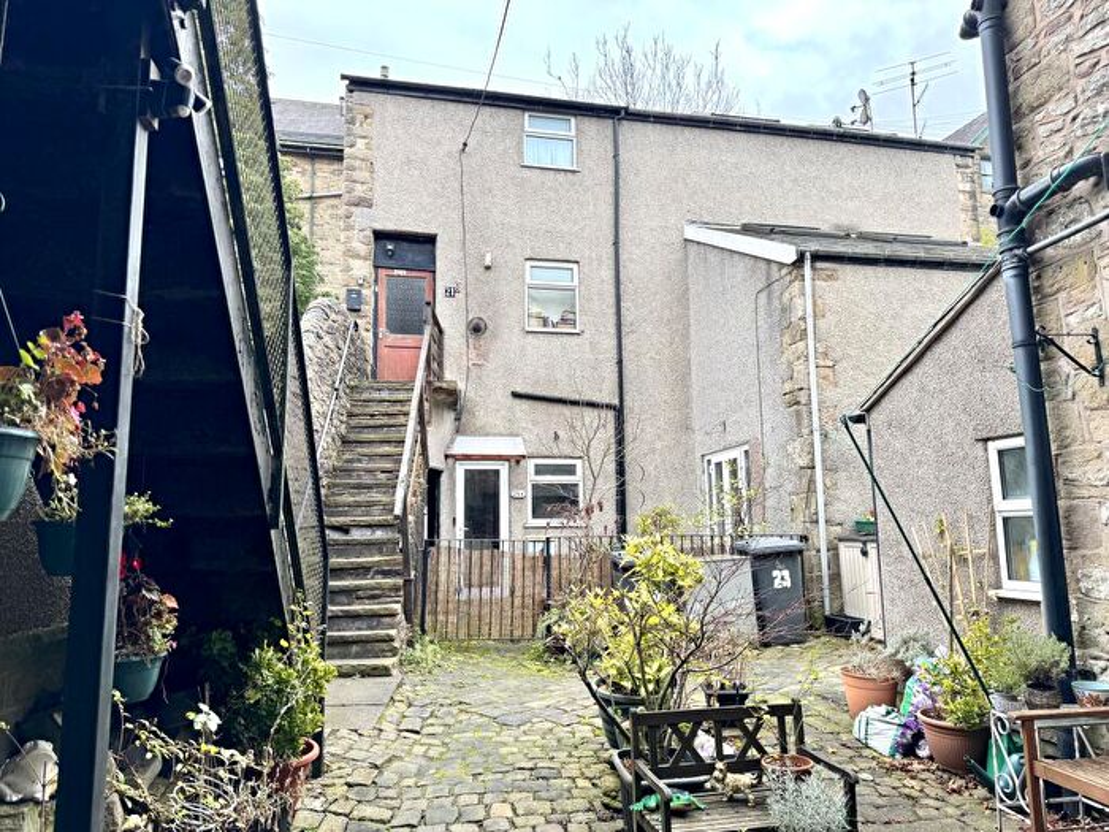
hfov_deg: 71.6
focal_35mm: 24
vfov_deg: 56.8
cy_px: 416
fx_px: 769
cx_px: 554
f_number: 1.78
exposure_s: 1/121
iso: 50
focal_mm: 6.76
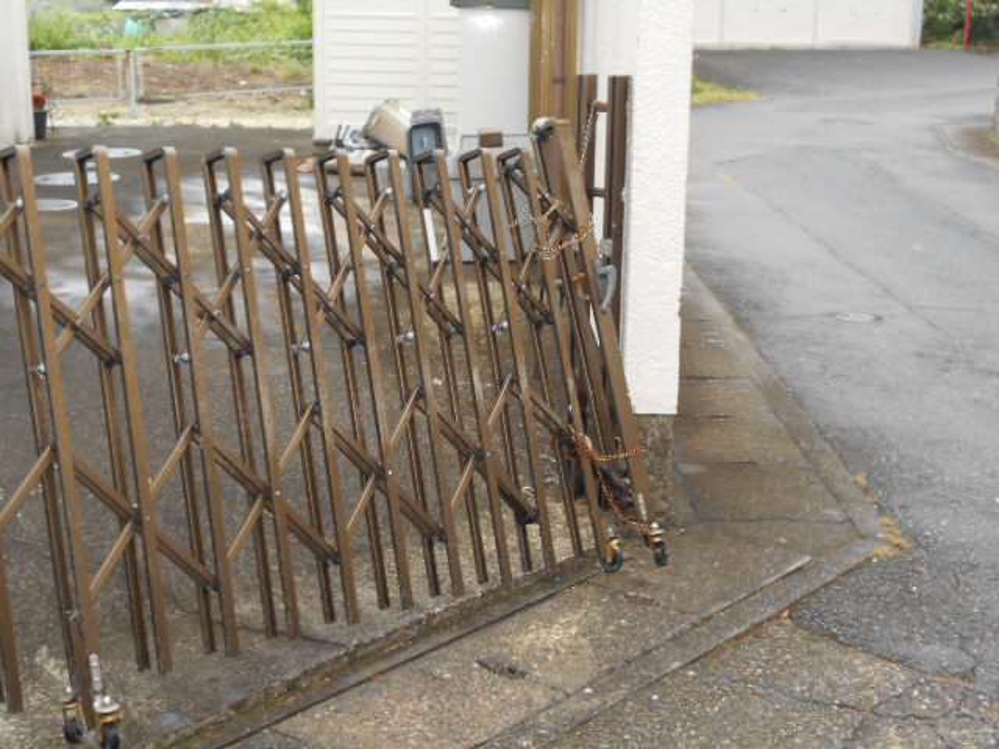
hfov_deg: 38.2
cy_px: 374
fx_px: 1443
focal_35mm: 50
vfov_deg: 29.1
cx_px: 500
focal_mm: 8.8
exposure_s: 1/60
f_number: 4.5
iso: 200
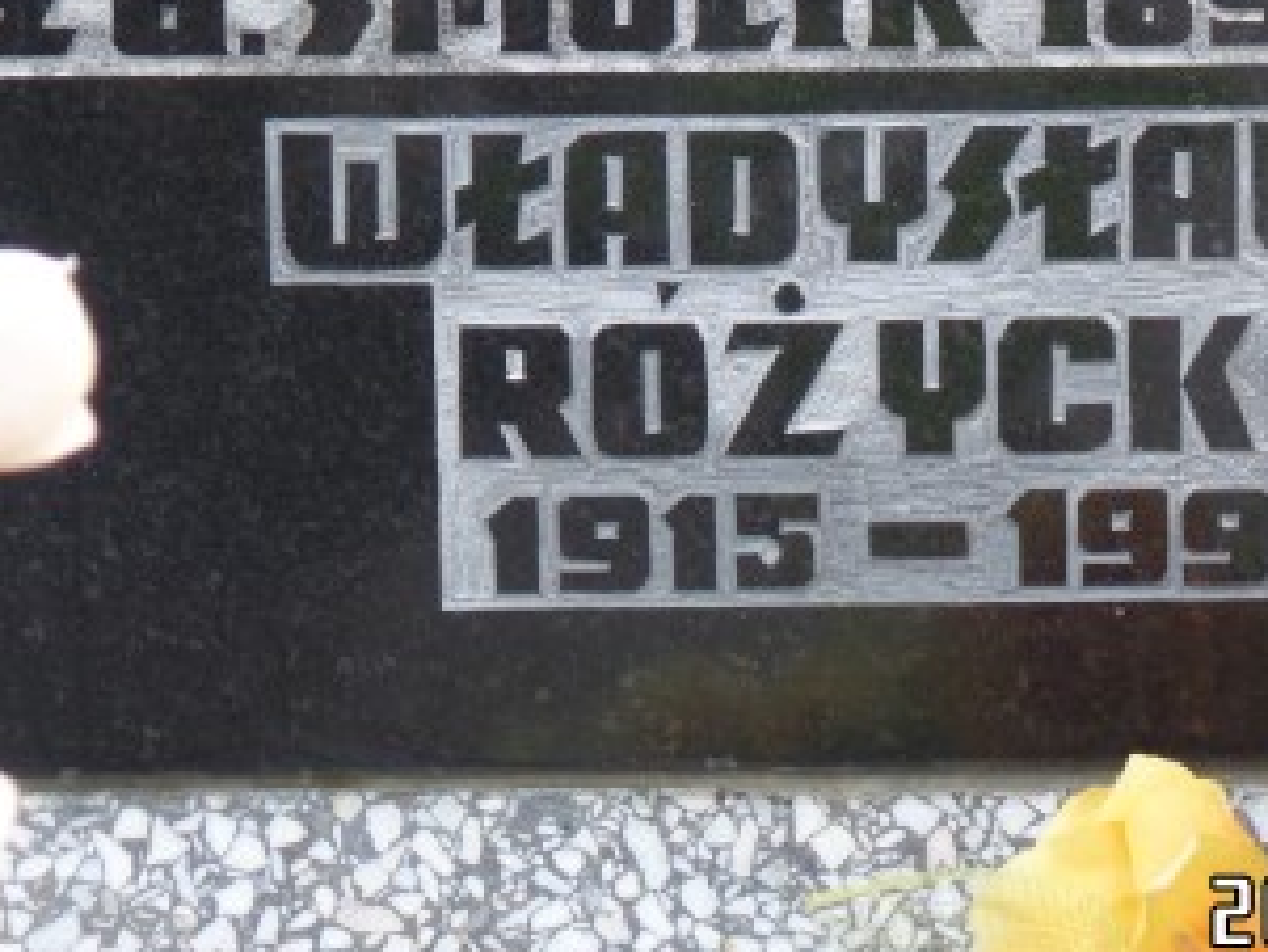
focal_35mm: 300
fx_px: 10994
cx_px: 872
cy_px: 46
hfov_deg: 6.6
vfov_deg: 5.0
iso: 240
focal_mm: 25.2
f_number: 4.2
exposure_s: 1/60
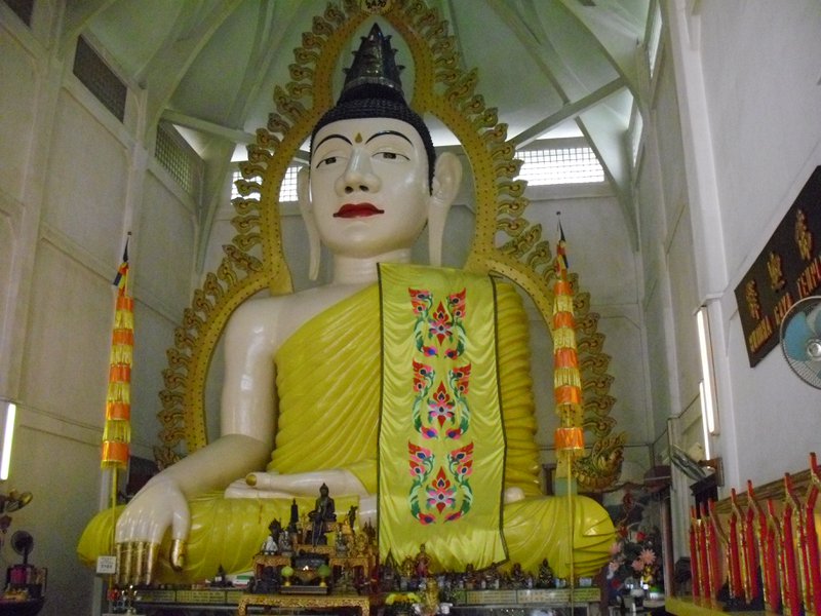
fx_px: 901
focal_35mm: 38
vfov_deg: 37.7
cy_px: 308
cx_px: 410
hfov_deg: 49.0
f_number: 2.8
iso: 800
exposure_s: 1/100
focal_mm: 6.2
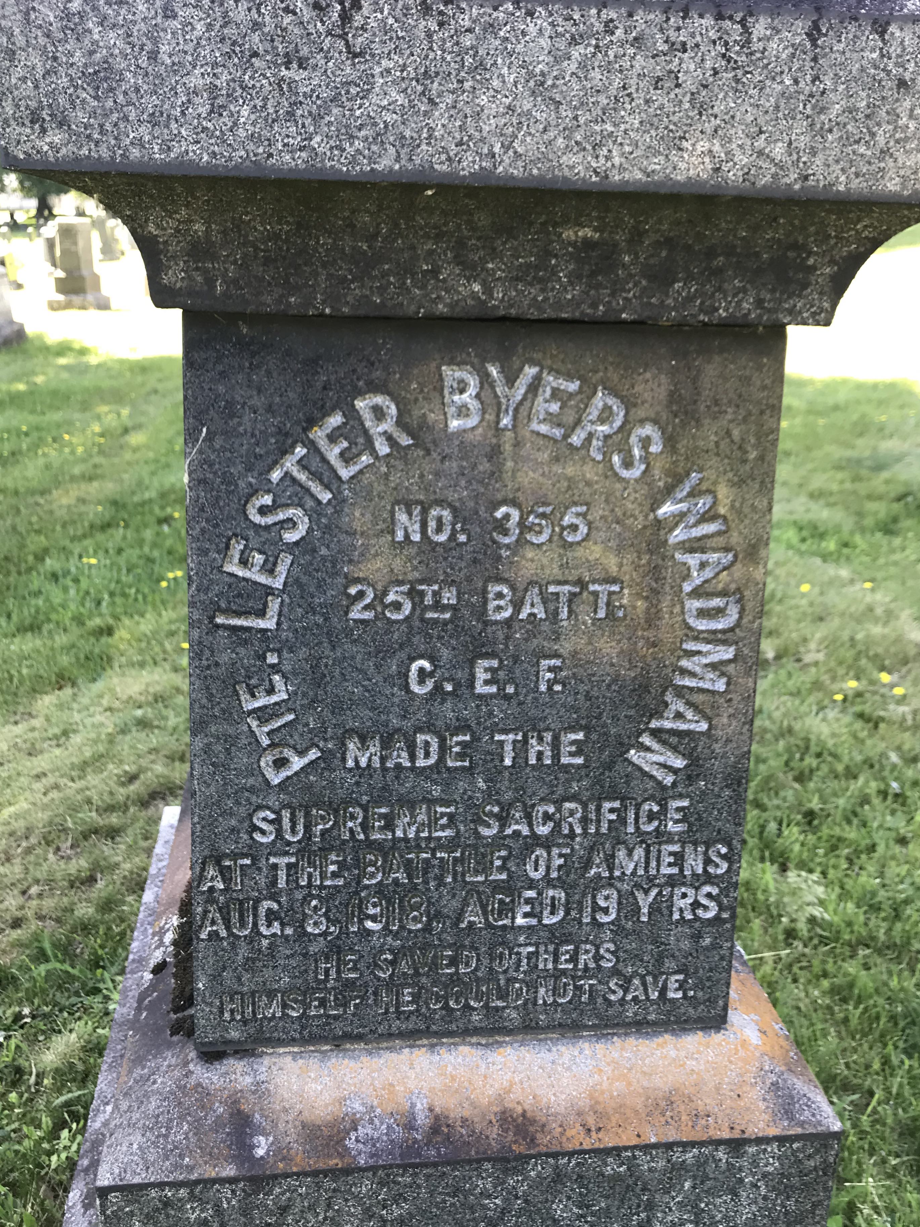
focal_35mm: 31
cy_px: 629
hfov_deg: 45.4
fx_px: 1099
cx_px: 444
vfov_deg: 58.3
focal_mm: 3.99
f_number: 1.8
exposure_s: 1/120
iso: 32
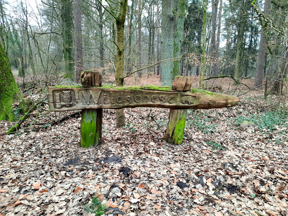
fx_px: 208
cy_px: 108
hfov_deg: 69.4
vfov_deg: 54.9
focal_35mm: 25
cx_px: 144
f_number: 2
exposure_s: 1/50
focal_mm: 4.6
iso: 200
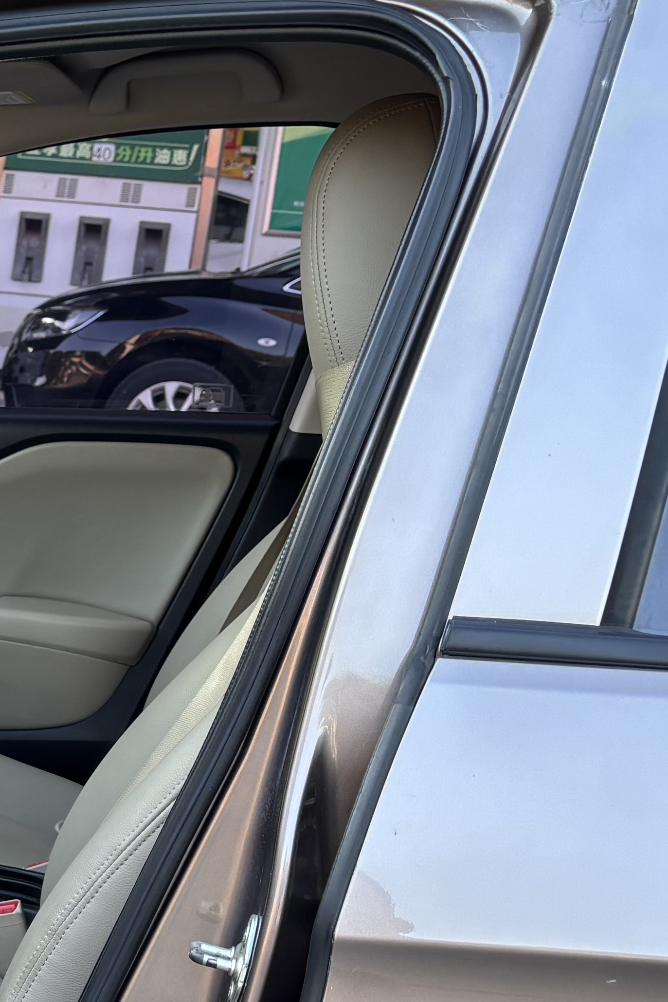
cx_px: -397
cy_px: 725
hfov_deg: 16.3
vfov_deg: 26.7
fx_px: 2087
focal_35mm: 75
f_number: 1.6
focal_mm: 5.96
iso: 64
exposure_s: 1/121
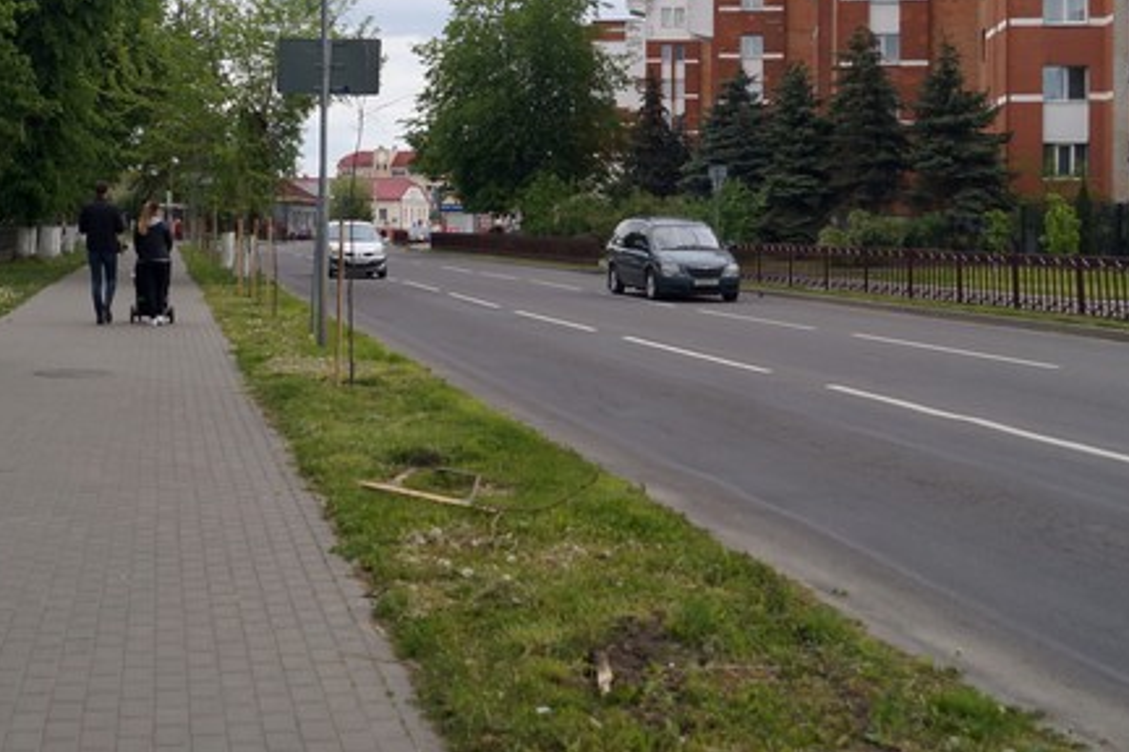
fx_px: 1568
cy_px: 281
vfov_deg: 26.9
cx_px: 431
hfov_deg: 39.4
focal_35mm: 50
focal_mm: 18
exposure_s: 1/500
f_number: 5.6
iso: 100
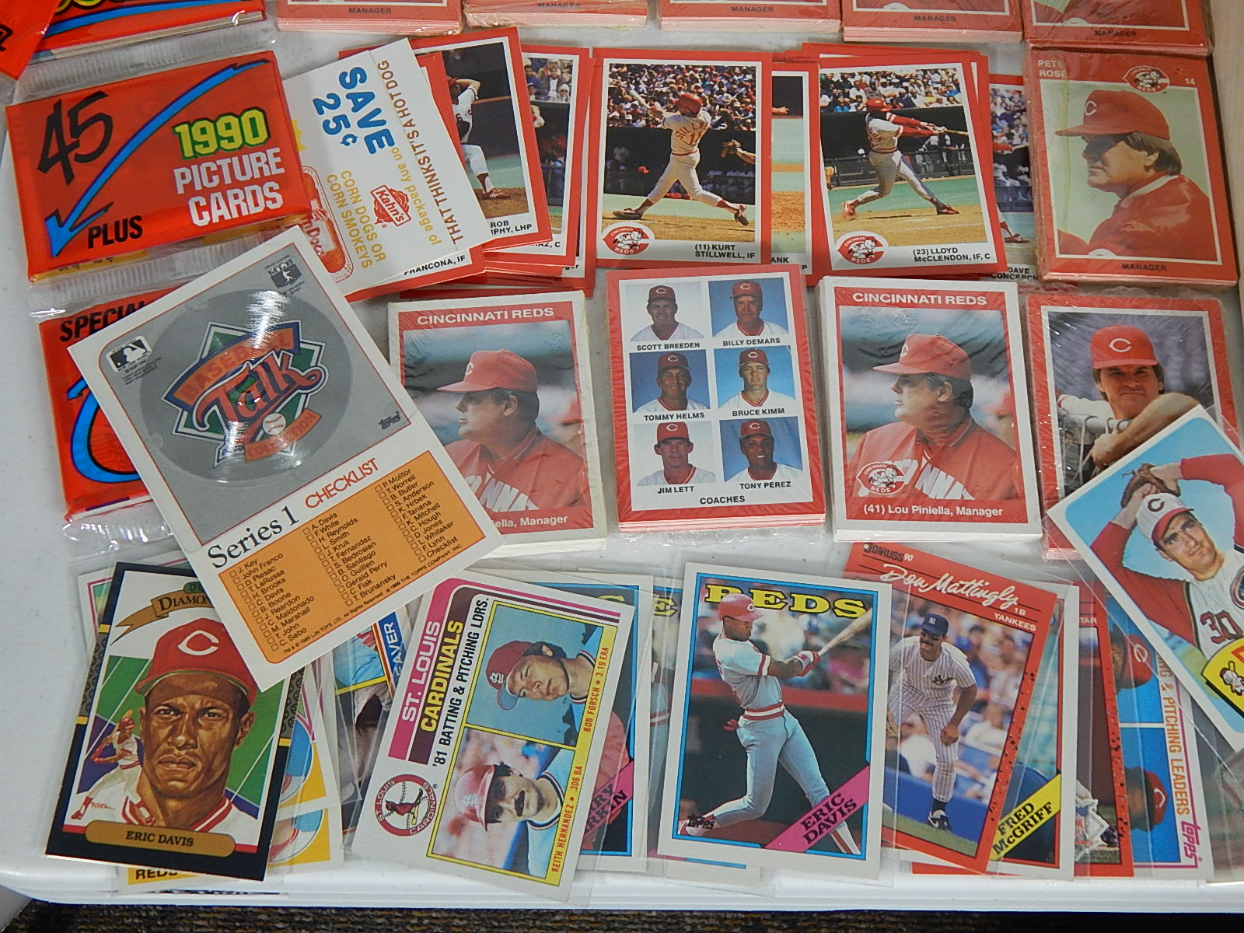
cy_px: 466
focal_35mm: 43
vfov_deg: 33.6
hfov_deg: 43.9
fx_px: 1545
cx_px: 622
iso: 220
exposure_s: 1/30
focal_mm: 7.7
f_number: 3.6
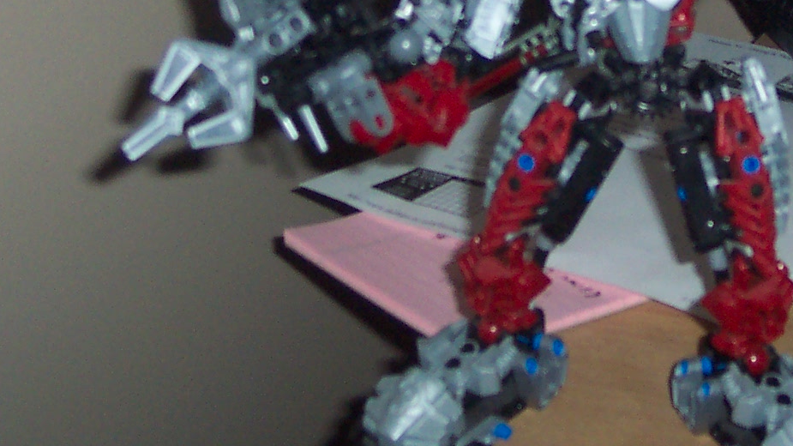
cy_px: -34
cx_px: 651
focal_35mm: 93
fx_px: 1955
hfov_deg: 22.6
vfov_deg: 12.8
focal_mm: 8
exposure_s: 1/30
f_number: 2.8
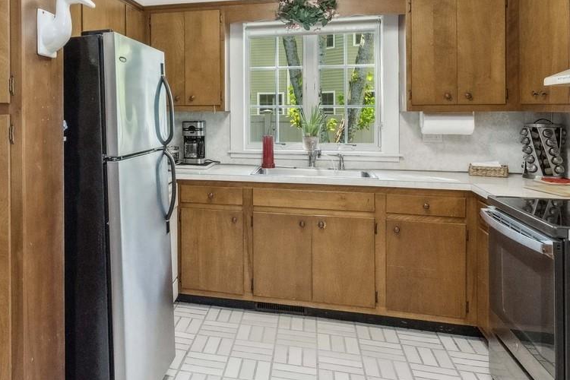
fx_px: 507
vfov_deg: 40.3
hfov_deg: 55.9
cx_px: 144
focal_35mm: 32
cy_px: 112
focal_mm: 15
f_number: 8
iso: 10000
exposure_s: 1/125
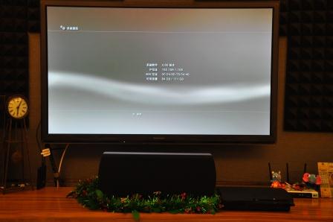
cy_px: 111
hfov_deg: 38.9
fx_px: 471
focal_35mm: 51
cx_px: 166
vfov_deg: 26.4
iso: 640
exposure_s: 1/40
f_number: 5.6
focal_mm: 34
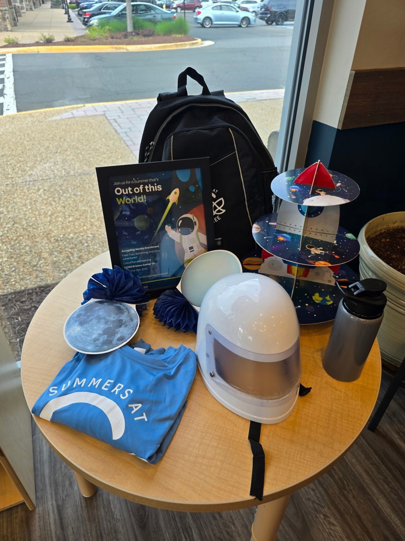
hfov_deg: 58.9
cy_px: 270
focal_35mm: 23
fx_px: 359
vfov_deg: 73.9
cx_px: 202
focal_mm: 6.3
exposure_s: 1/120
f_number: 1.7
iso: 64
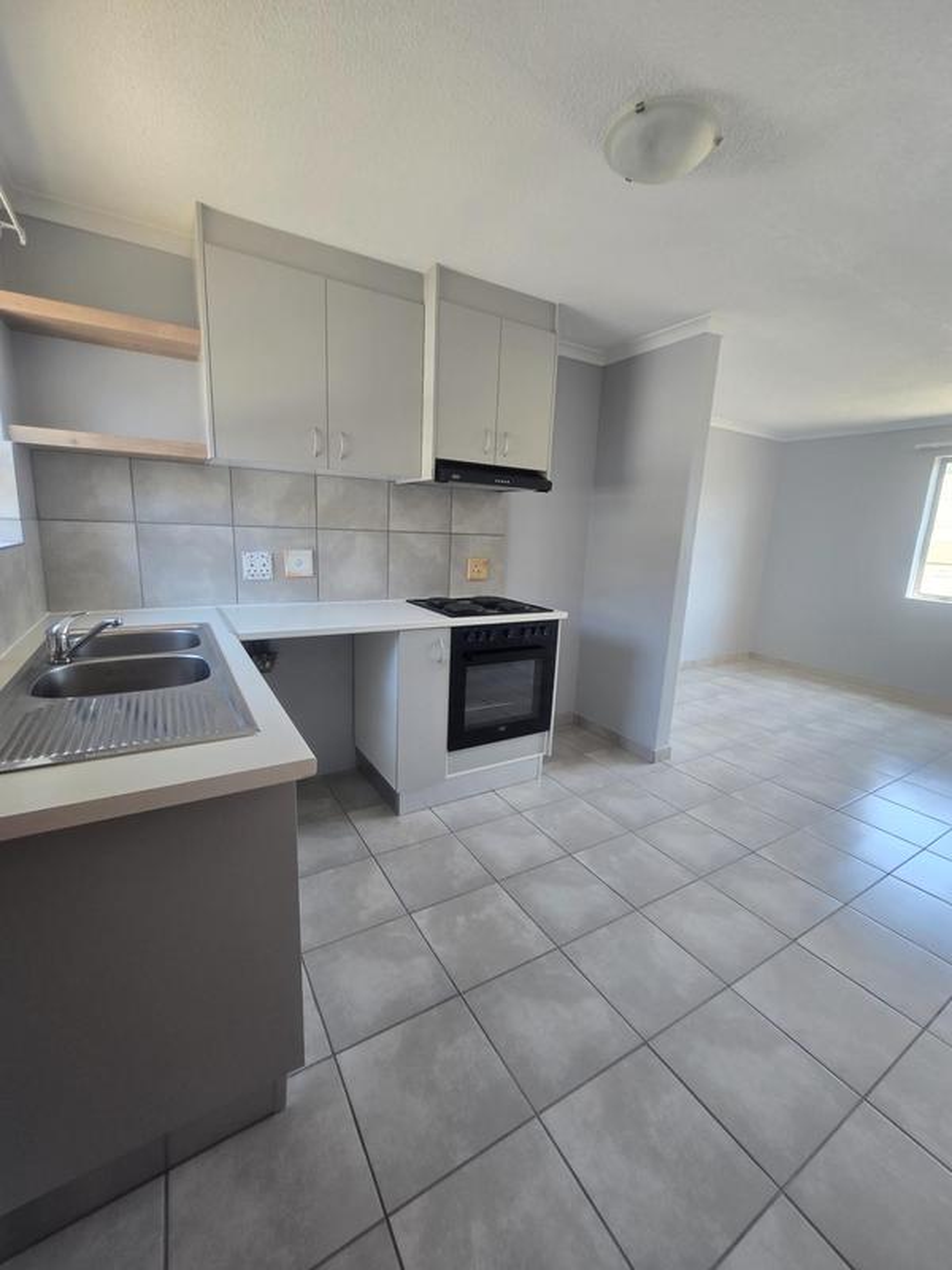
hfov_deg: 89.9
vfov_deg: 106.2
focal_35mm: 13
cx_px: 476
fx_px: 477
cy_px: 635
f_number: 2.2
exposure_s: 1/50
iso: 50
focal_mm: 2.2
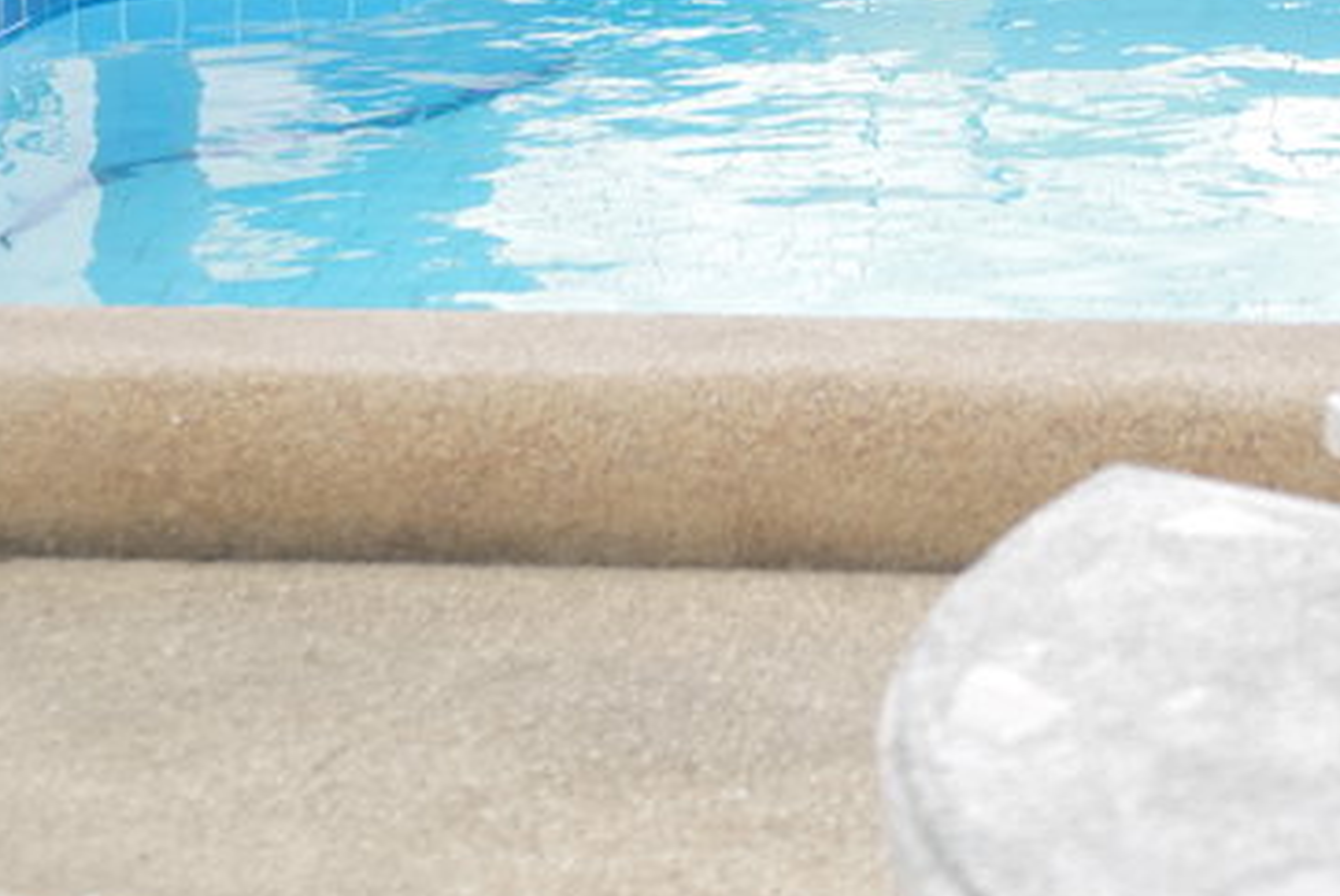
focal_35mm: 108
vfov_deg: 12.4
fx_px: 4023
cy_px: -200
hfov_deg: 18.9
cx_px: 790
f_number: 1.8
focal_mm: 28
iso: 800
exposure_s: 1/5000
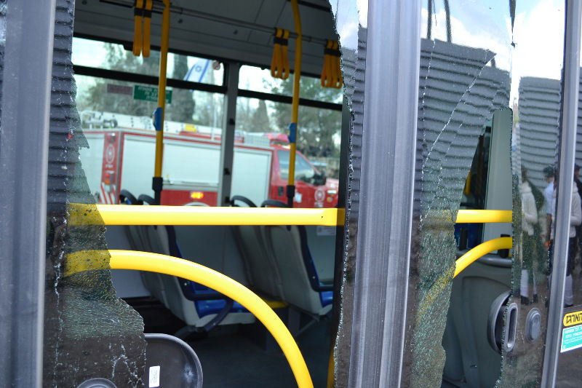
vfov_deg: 43.6
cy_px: 194
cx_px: 291
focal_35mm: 30
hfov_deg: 61.9
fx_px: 485
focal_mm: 20
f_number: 4.5
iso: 400
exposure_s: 1/125
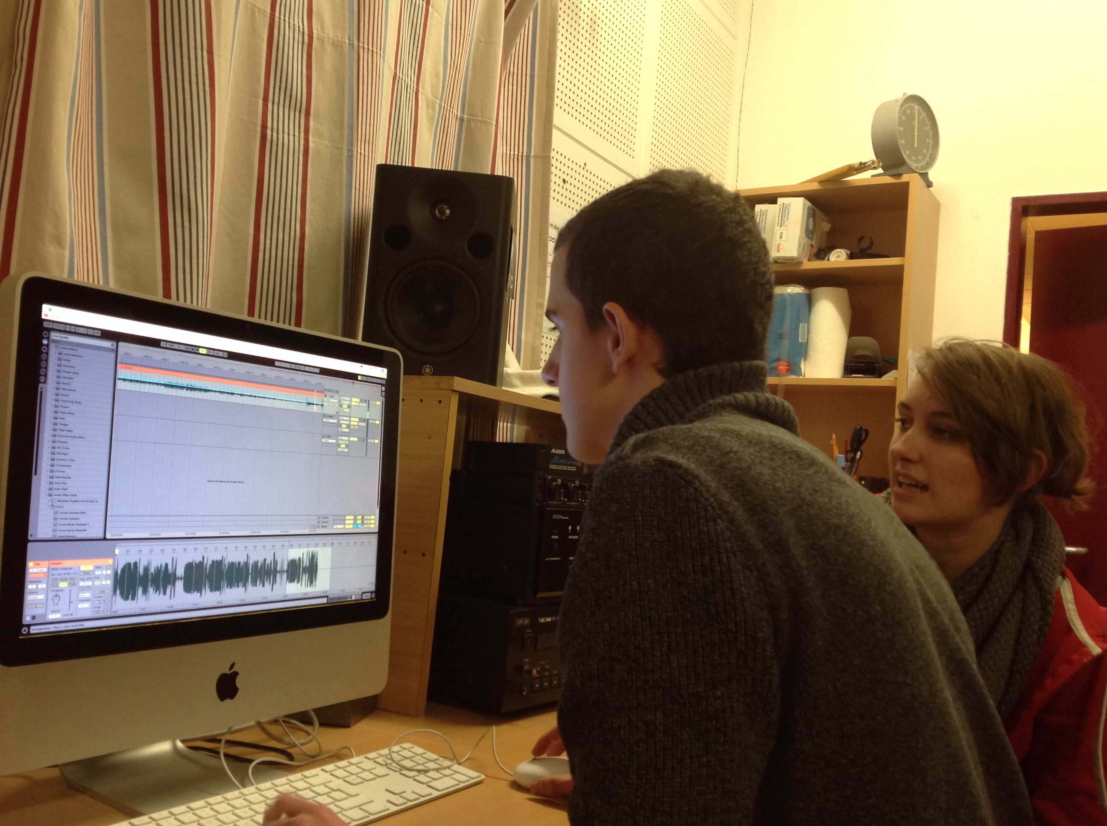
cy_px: 413
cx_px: 554
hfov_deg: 52.7
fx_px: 1118
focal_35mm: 35
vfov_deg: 40.6
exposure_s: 1/17
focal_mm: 4.28
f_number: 2.4
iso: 125
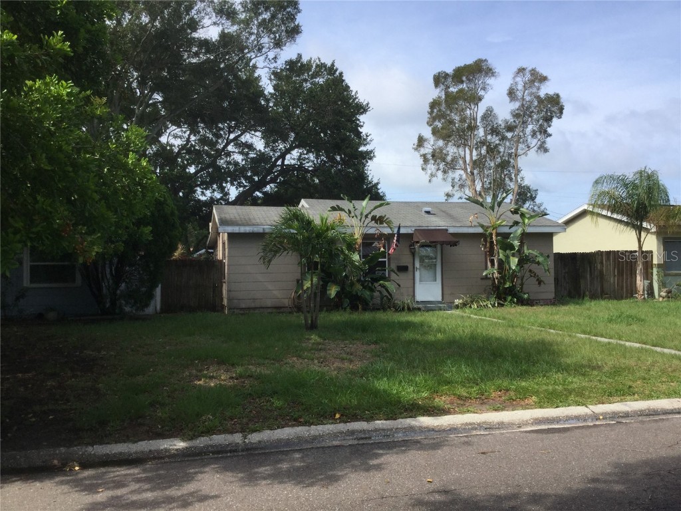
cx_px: 340
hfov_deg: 58.4
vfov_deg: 45.4
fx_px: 610
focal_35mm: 31
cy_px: 256
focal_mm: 3.3
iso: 25
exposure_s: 1/981
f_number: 2.4
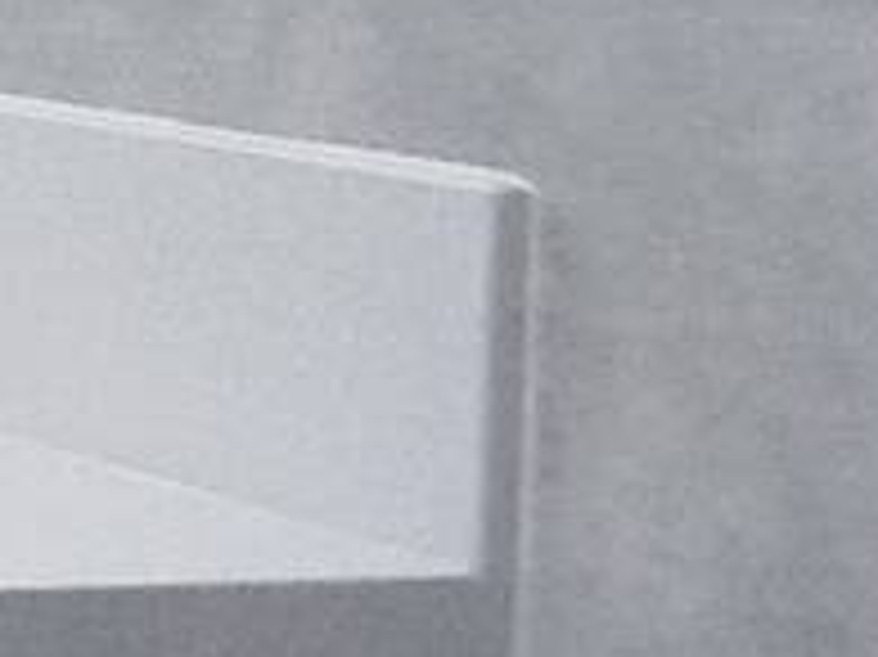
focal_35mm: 118
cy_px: -216
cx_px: -2305
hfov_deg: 9.2
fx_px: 2991
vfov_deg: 12.1
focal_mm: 1.65
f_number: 2.2
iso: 125
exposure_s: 1/60
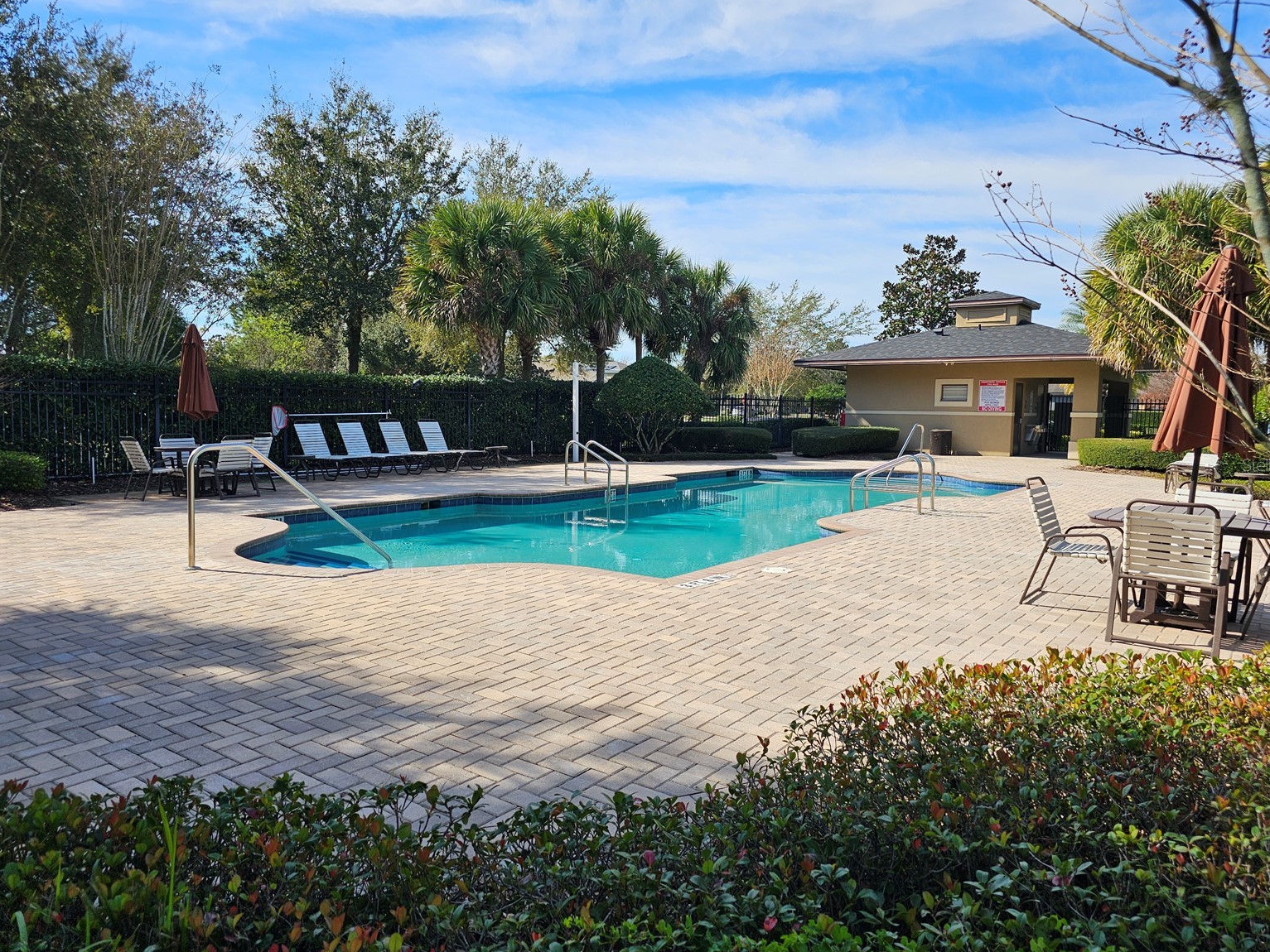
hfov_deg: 71.6
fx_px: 881
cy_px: 464
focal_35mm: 24
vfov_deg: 56.8
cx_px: 658
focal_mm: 6.3
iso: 10
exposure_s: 1/675
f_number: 1.7
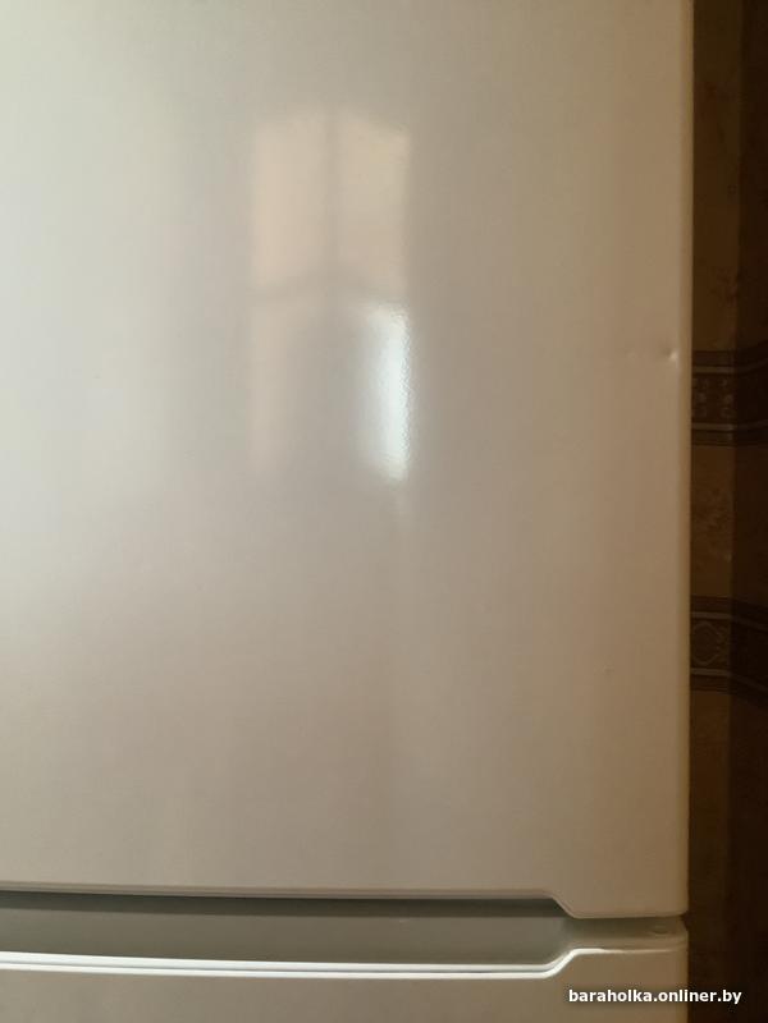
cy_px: 512
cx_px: 384
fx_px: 917
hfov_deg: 45.4
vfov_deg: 58.4
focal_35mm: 31
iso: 320
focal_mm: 3.3
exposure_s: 1/25
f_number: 2.4
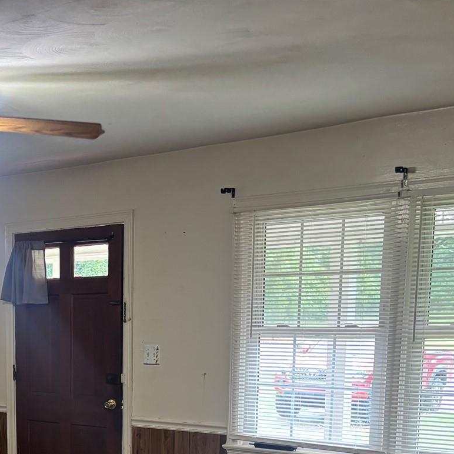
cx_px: -48
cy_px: 448
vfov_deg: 26.7
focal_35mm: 61
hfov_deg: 26.0
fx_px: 905
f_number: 1.6
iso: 160
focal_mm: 5.96
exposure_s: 1/60
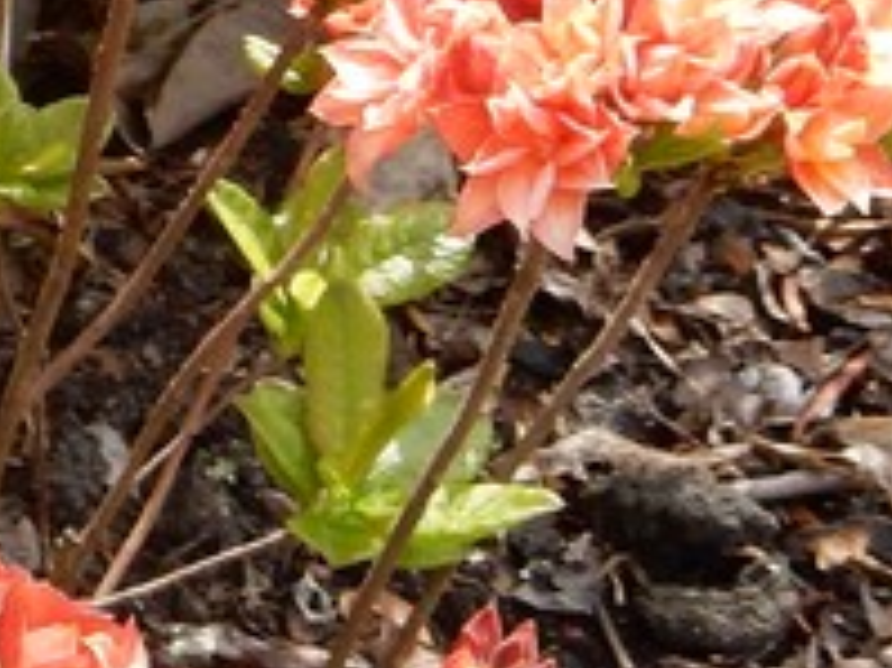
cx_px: -892
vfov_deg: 6.7
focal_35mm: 221
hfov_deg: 8.5
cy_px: 601
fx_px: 5691
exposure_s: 1/320
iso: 125
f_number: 4.2
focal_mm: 7.6
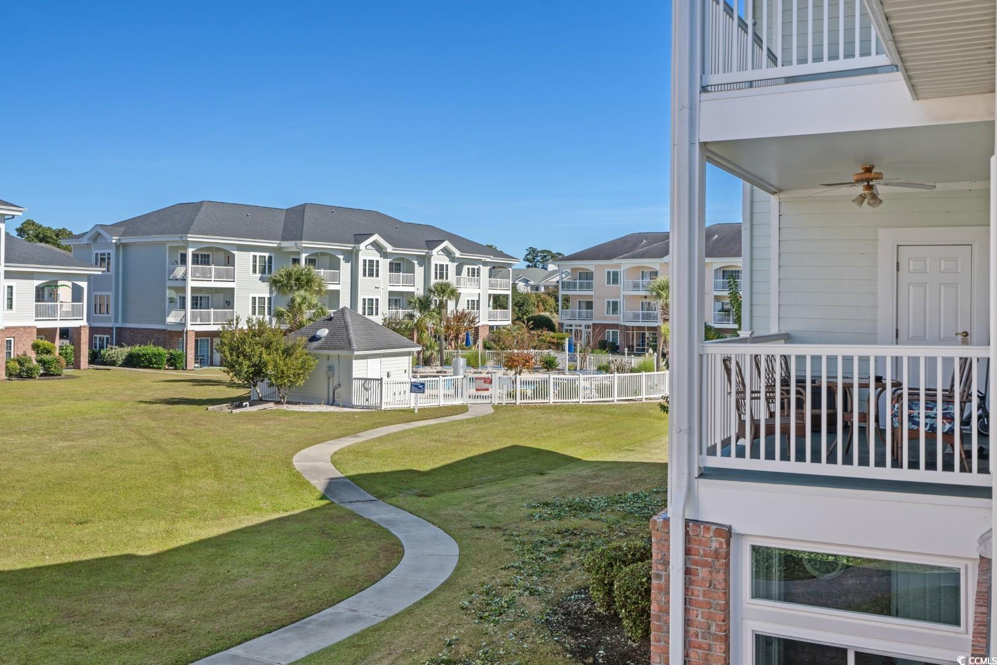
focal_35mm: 35
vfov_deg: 37.9
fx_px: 969
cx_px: 498
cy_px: 332
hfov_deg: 54.4
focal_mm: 35
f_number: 8
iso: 250
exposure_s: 1/60
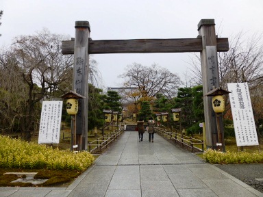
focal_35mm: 25
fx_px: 190
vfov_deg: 54.9
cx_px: 132
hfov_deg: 69.4
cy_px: 98
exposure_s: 1/160
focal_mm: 4.5
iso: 100
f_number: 3.1
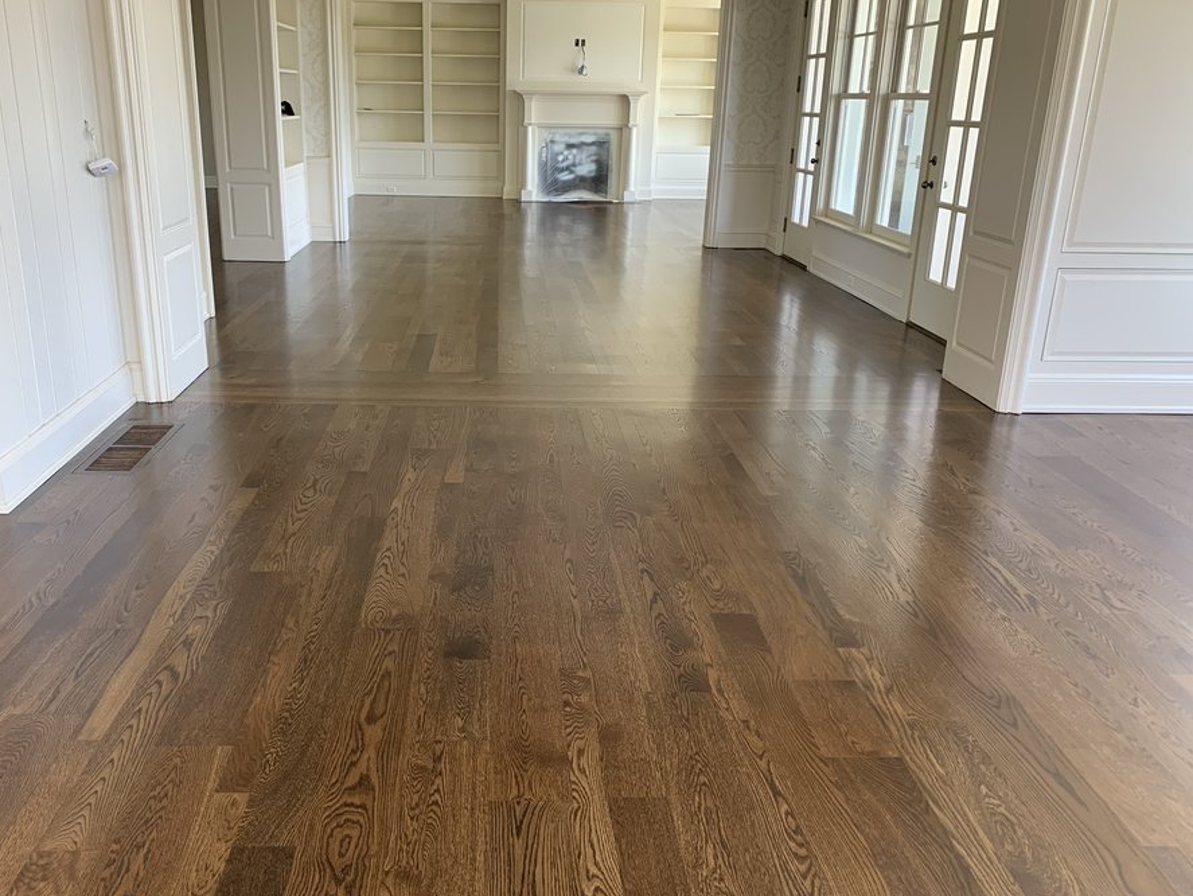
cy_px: 461
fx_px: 1034
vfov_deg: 46.8
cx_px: 527
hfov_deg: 59.8
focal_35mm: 30
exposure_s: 1/121
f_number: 1.8
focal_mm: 4.25
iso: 100
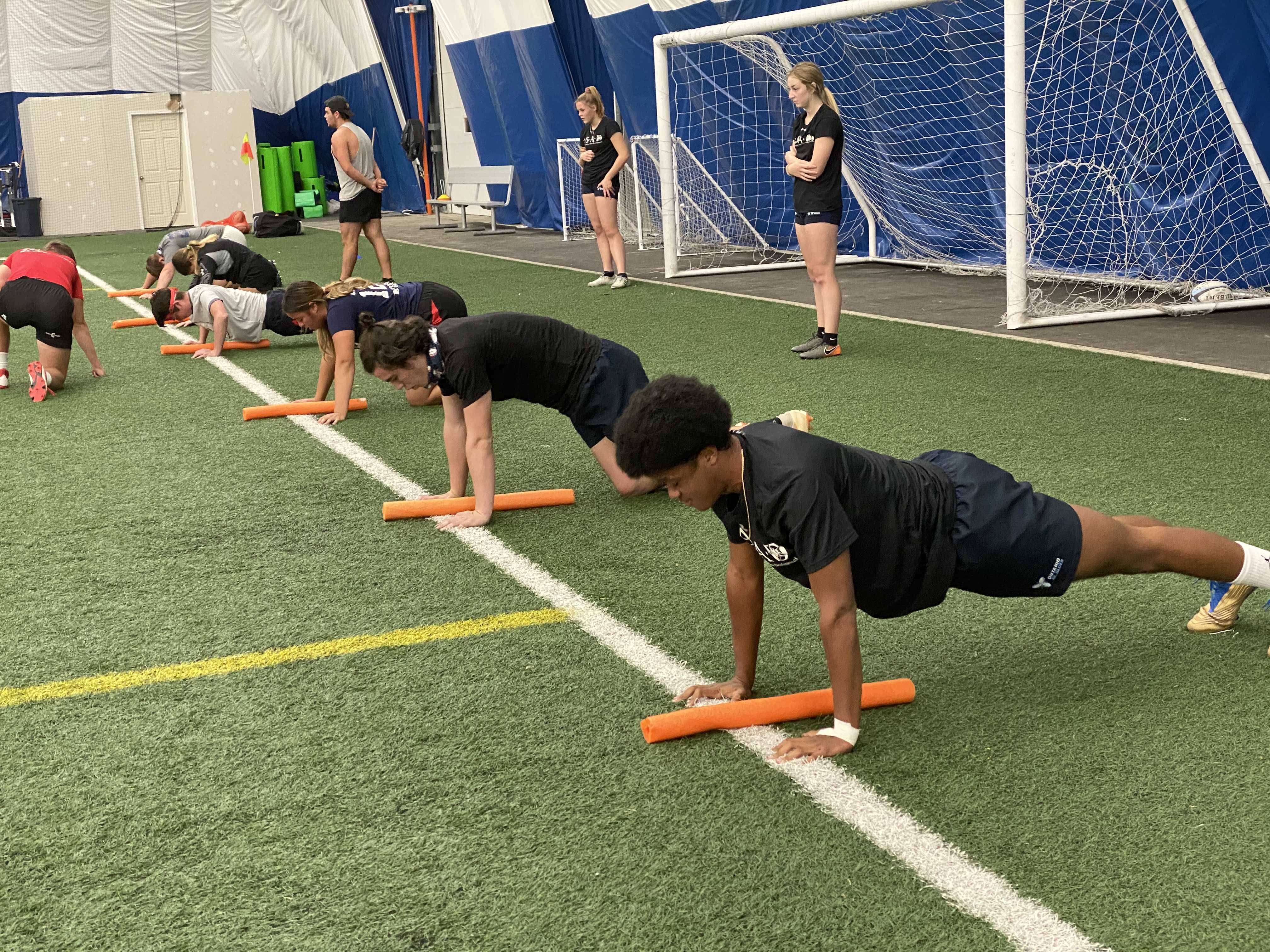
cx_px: 635
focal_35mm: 52
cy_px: 476
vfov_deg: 28.0
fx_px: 1908
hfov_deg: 36.8
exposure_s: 1/60
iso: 250
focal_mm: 6
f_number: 2
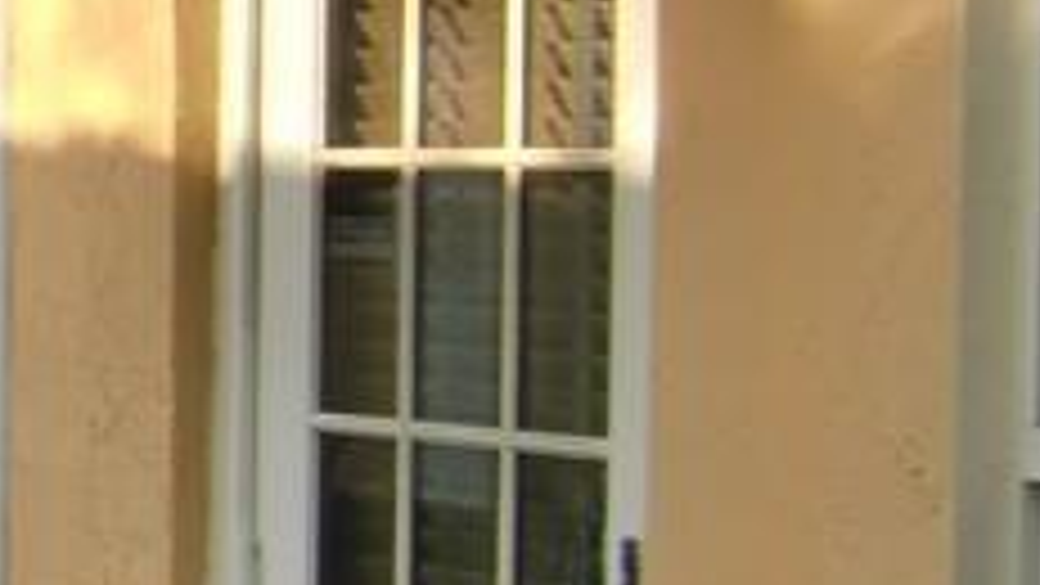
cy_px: 356
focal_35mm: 164
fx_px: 4523
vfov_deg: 7.4
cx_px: -1157
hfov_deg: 11.6
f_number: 3.6
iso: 64
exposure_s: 1/160
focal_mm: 6.1
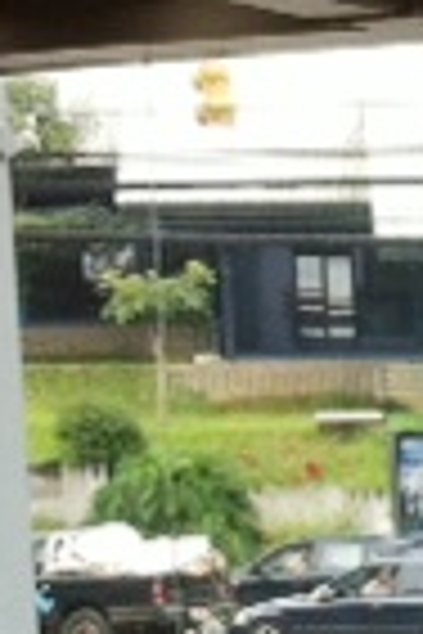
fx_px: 2908
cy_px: 661
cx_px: 1022
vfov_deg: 12.3
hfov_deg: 7.7
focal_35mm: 165
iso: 80
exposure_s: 1/220
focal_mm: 3.85
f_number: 2.8
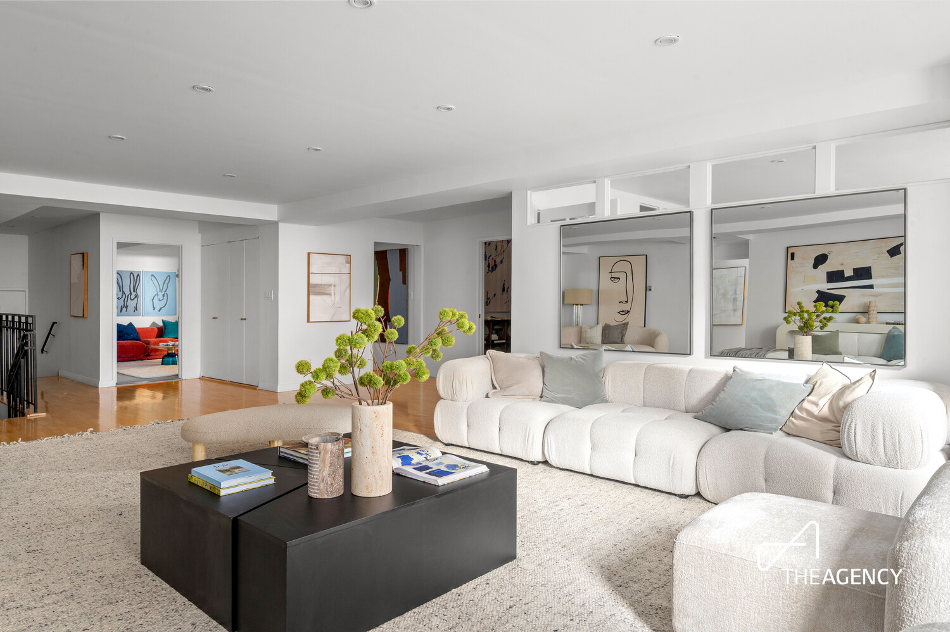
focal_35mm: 22
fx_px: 567
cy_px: 316
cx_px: 475
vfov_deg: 58.3
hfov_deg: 79.9
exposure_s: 6
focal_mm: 21.5
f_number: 11
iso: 400
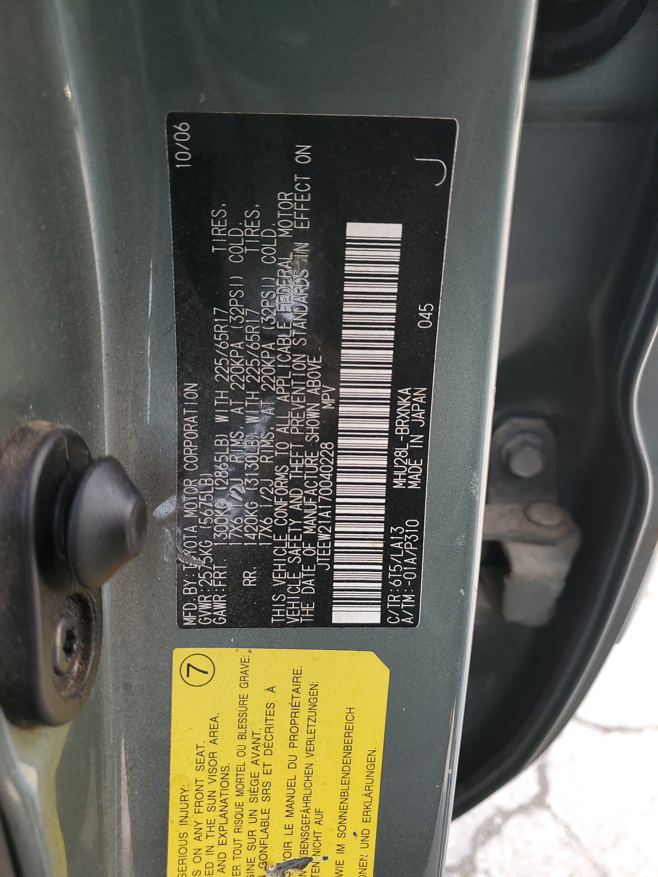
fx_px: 659
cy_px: 438
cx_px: 329
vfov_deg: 67.3
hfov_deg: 53.1
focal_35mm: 26
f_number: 1.5
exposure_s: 1/120
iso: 54
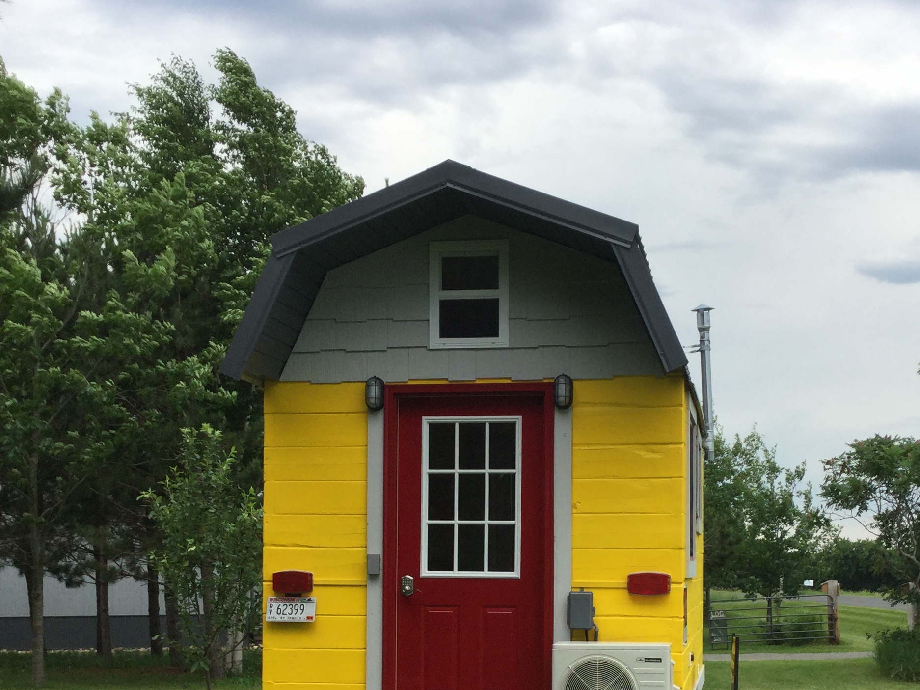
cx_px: 507
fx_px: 1435
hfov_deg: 35.5
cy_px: 562
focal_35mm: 54
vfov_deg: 26.5
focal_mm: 3.3
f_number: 2.4
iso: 25
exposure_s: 1/727
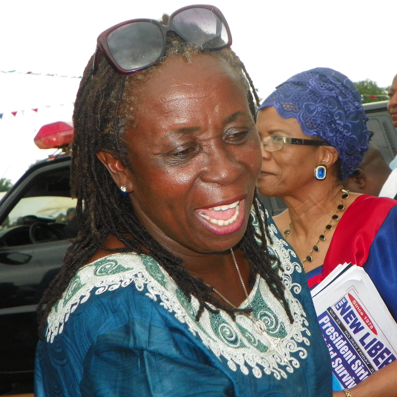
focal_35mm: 76
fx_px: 986
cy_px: 199
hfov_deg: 22.7
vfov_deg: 22.8
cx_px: 248
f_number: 3.5
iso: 200
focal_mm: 11.4
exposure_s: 1/160
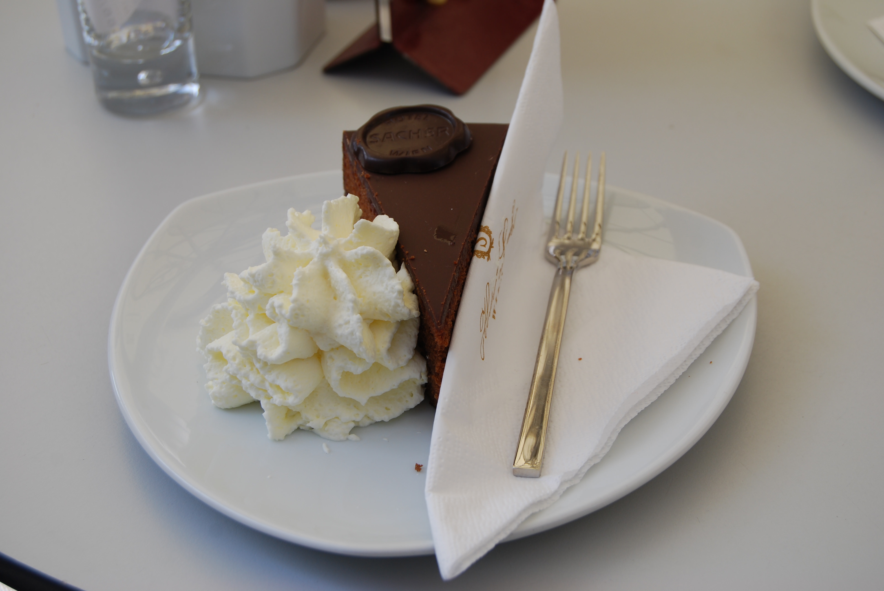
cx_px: 442
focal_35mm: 68
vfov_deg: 20.2
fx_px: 1659
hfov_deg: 29.8
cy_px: 296
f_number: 8
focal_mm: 45
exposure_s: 1/125
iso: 100
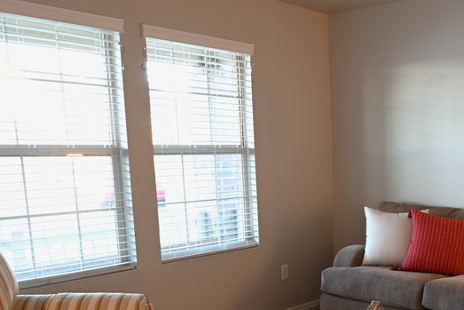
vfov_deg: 27.8
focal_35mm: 47
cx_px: 366
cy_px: 265
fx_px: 606
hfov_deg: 40.3
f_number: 13
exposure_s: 4
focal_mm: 24
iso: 100
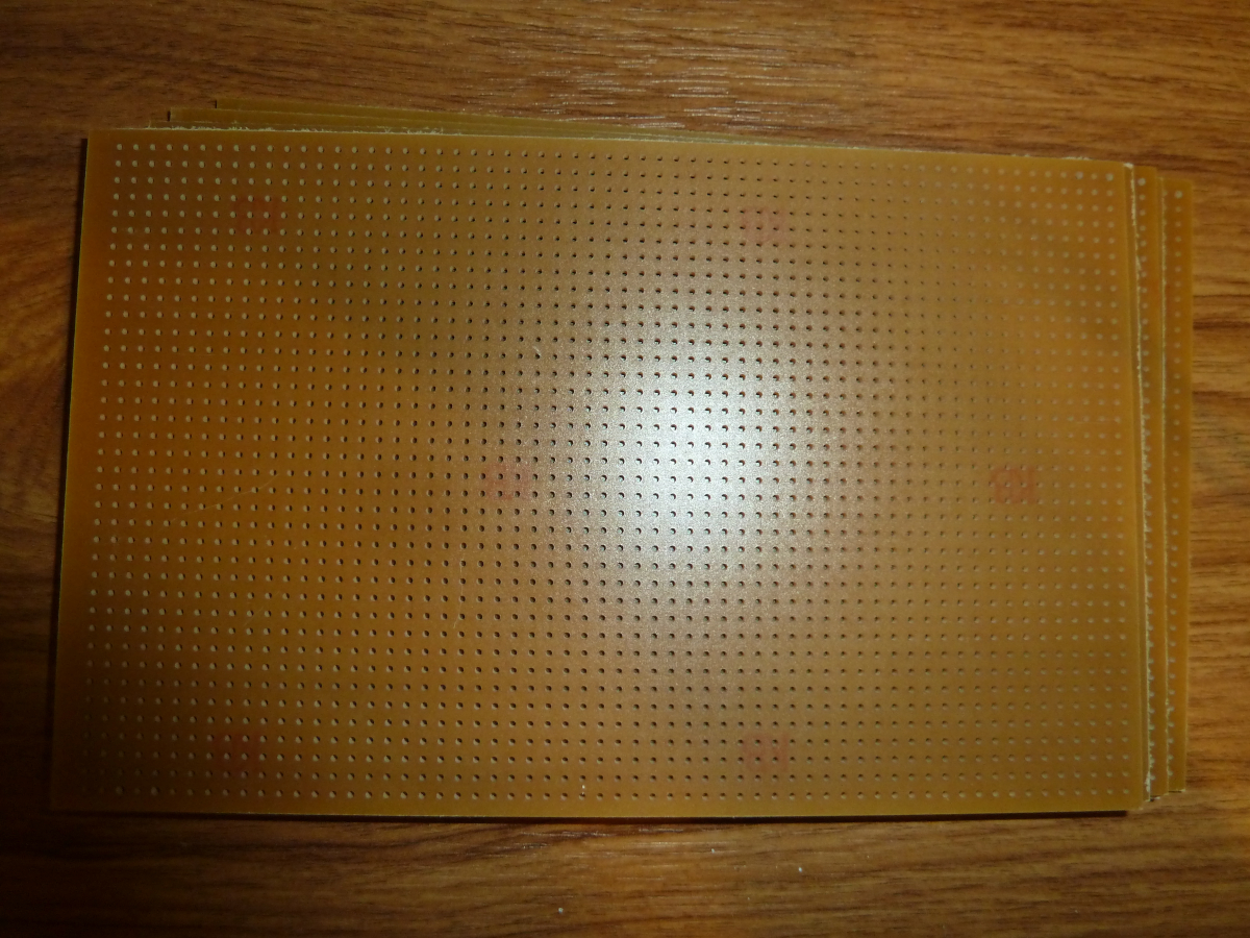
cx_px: 625
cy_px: 469
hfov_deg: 69.4
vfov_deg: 54.9
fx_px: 903
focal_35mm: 25
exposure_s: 1/13
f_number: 3.3
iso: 200
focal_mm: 4.1
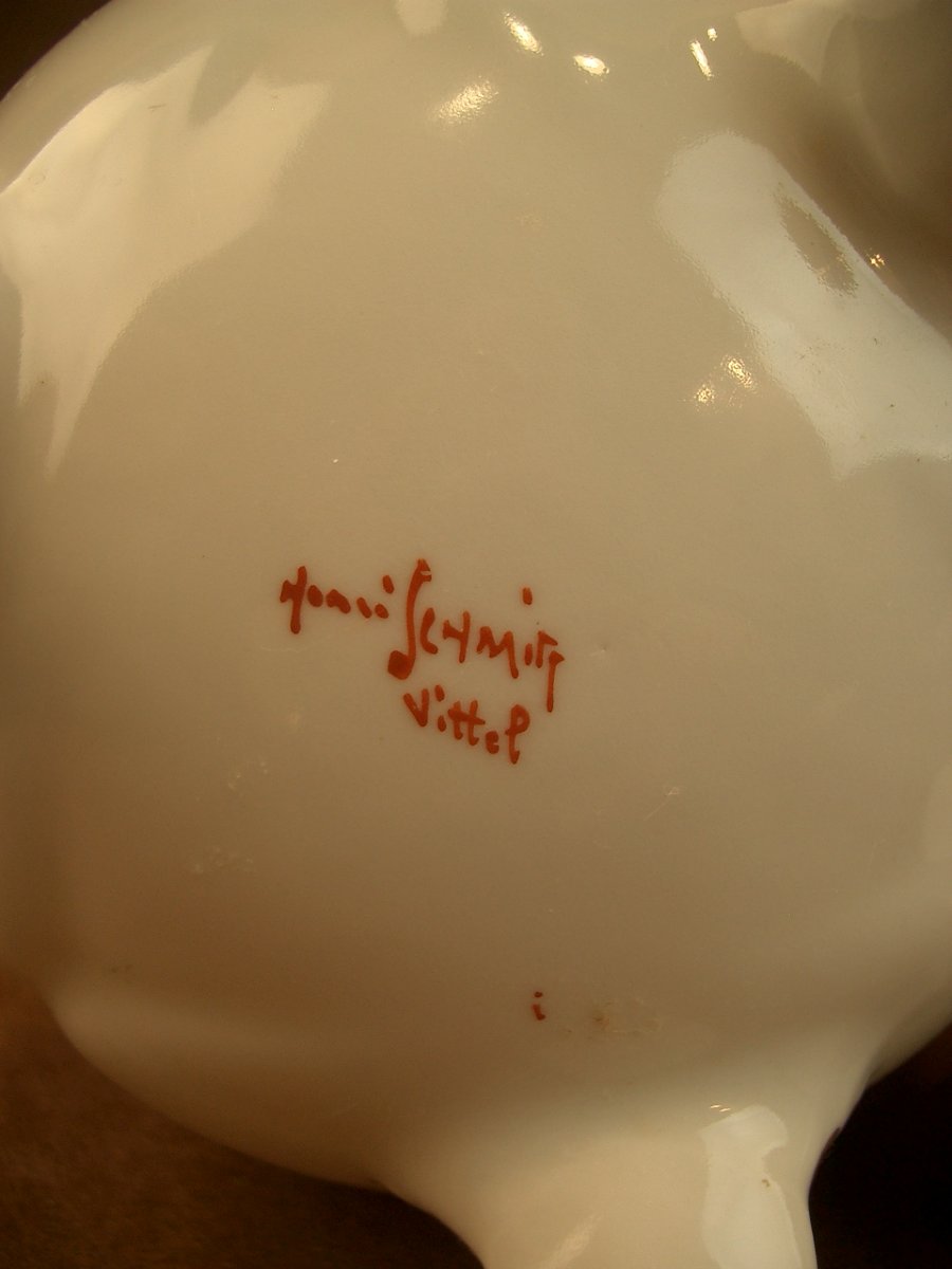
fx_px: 1283
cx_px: 476
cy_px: 634
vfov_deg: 52.6
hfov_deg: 40.7
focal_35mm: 35
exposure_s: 1/60
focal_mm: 5.8
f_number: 2.6
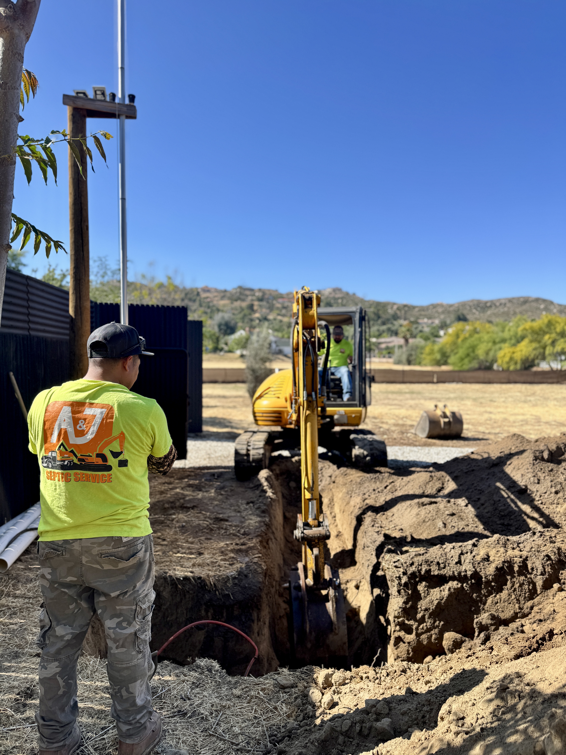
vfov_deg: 71.6
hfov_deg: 56.8
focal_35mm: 24
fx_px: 523
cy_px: 378
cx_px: 283
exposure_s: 1/1488
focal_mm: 6.76
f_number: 1.78
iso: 80
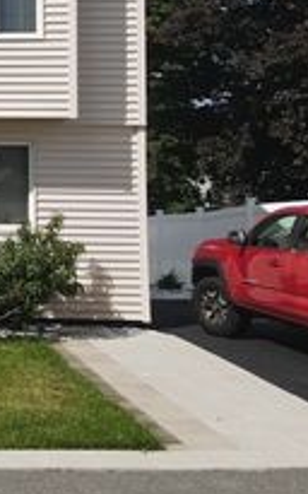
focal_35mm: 62
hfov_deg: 17.0
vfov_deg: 32.2
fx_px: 833
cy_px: 112
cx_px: -260
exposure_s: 1/1000
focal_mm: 4.5
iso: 100
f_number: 2.8
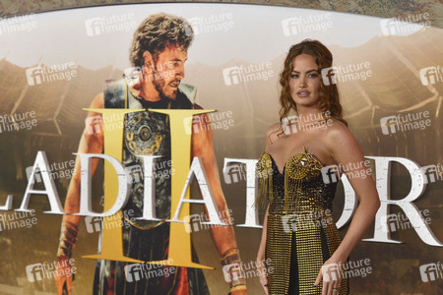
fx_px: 923
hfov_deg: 27.0
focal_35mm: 75
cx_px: 222
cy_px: 148
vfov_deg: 18.2
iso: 500
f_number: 5.6
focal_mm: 75
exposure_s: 1/250
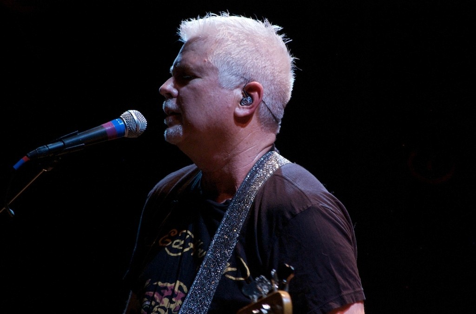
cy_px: 157
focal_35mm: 225
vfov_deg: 6.1
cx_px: 238
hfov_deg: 9.2
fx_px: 2967
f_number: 6.3
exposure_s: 1/100
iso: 1600
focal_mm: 150
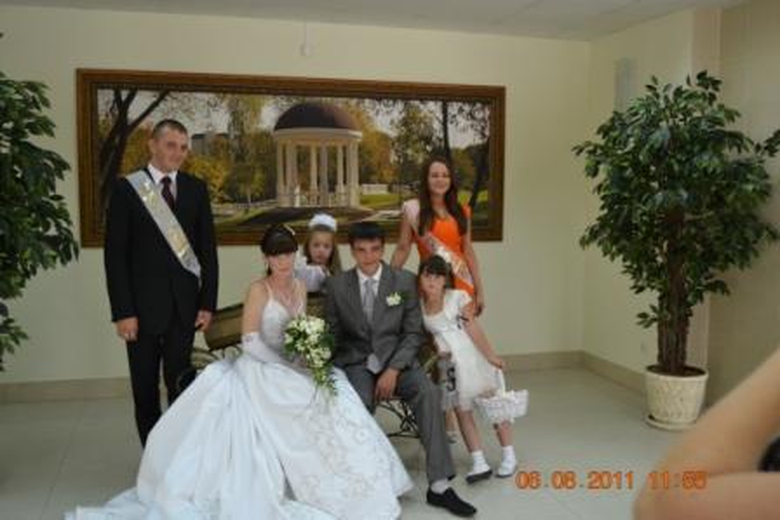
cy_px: 260
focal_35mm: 34
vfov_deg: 38.4
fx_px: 748
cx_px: 390
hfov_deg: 55.1
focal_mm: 23
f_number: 4
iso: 400
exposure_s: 1/60
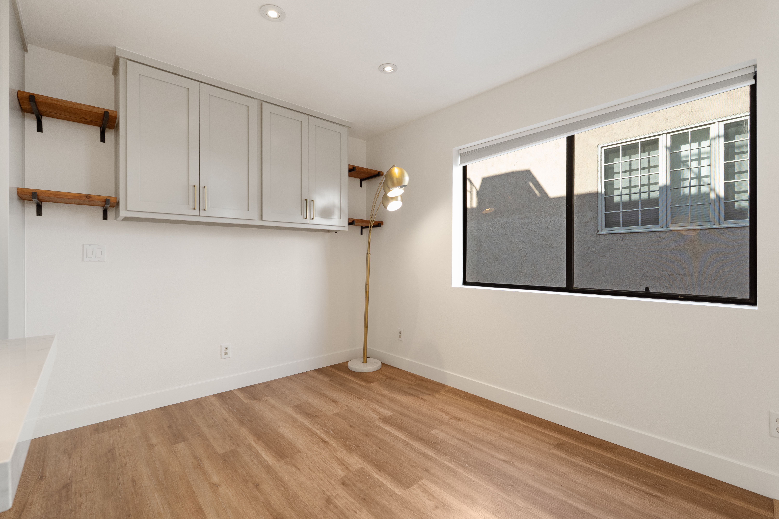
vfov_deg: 73.7
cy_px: 260
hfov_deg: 96.7
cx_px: 390
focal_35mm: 16
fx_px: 346
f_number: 8
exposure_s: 1/40
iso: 1000
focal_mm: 16
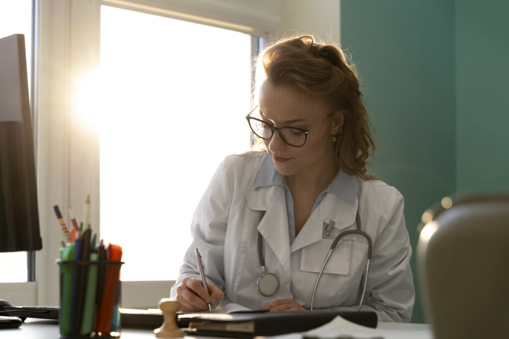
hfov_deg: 27.0
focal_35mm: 75
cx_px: 254
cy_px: 170
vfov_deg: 18.2
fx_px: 1060
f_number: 5
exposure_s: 1/320
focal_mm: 75
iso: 500
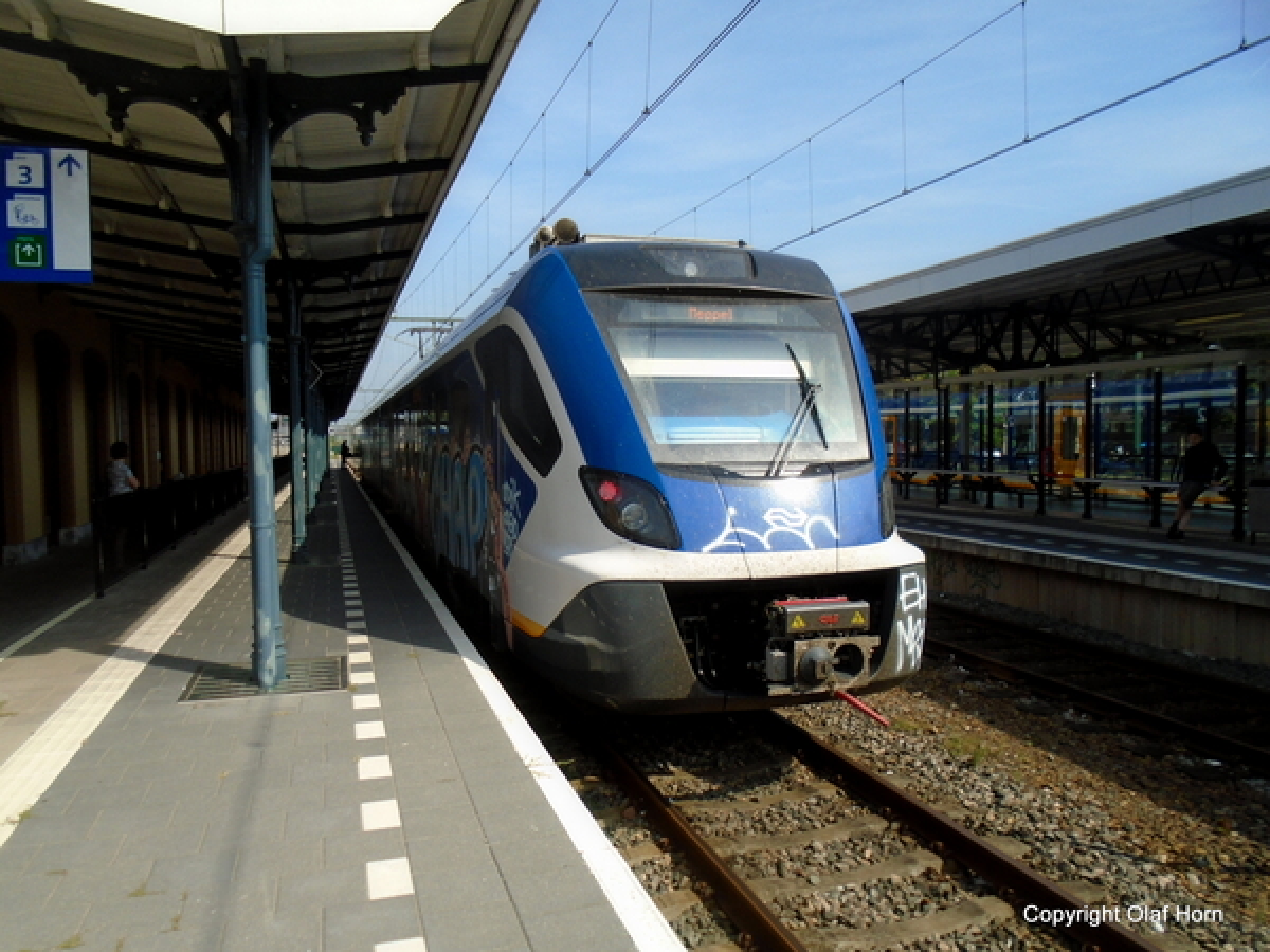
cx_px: 635
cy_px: 476
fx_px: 954
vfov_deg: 53.1
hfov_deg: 67.3
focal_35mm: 26
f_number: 3.2
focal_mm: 4.6
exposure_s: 1/1000
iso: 100
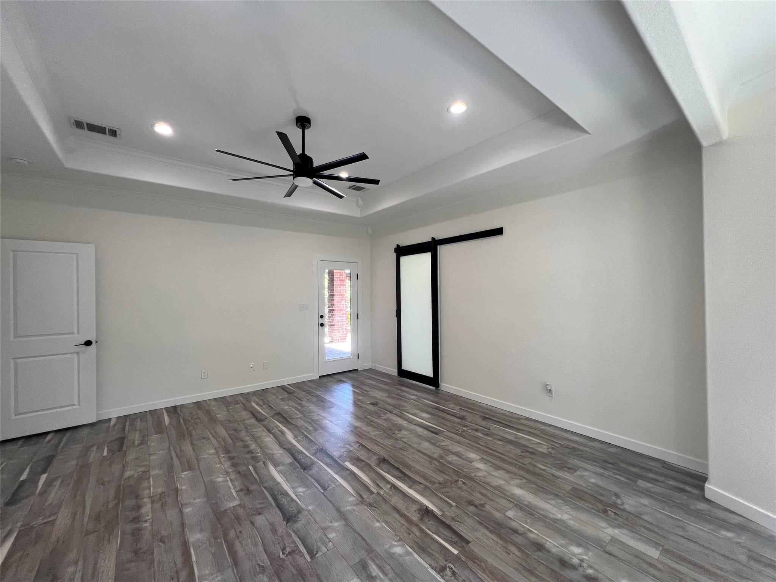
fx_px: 291
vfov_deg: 89.9
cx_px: 388
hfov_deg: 106.2
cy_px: 291
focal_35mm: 13
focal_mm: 1.57
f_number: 1.8
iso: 160
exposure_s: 1/100
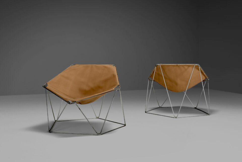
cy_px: 81
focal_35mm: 45
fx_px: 302
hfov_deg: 43.6
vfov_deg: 29.9
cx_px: 121
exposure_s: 1/250
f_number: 10
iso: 800
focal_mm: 30
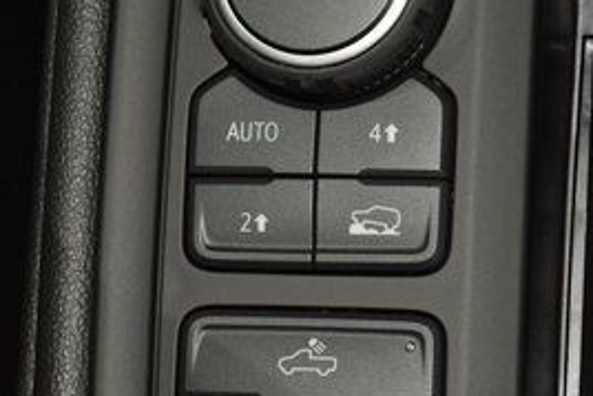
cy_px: 275
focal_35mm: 251
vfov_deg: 5.5
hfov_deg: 8.2
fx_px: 4137
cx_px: 248
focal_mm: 70
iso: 100
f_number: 8
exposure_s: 1/125
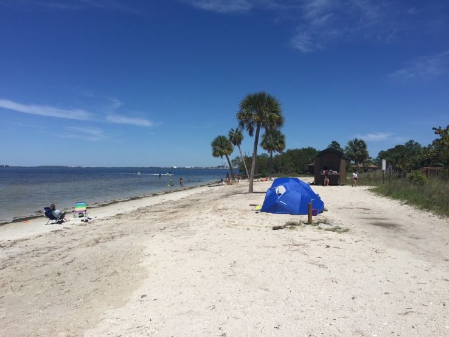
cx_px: 224
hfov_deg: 61.6
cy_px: 168
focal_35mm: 29
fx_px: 376
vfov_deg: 48.3
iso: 32
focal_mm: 4.15
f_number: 2.2
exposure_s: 1/4405
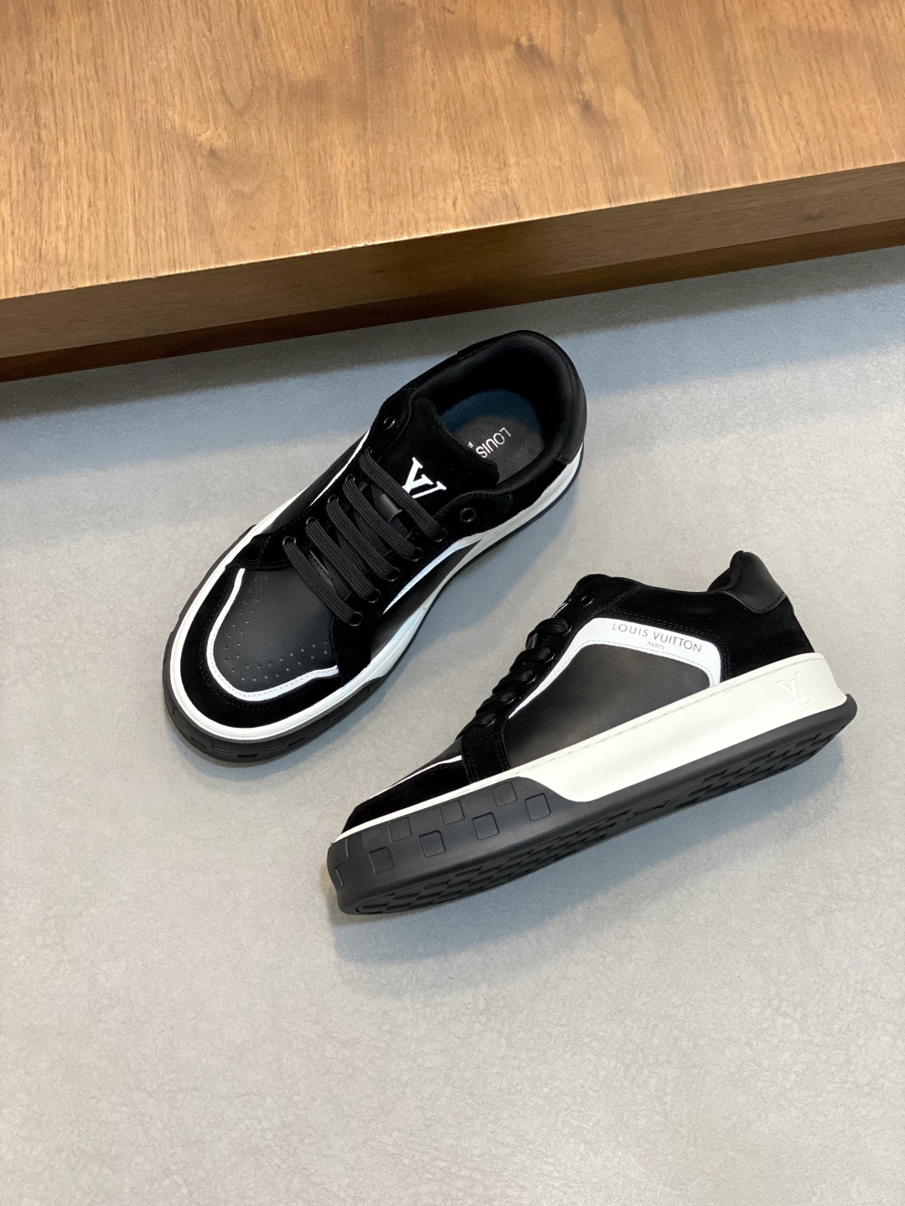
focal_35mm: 52
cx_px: 452
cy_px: 603
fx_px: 1813
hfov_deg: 28.0
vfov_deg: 36.8
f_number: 2
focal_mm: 6
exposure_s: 1/100
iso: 200
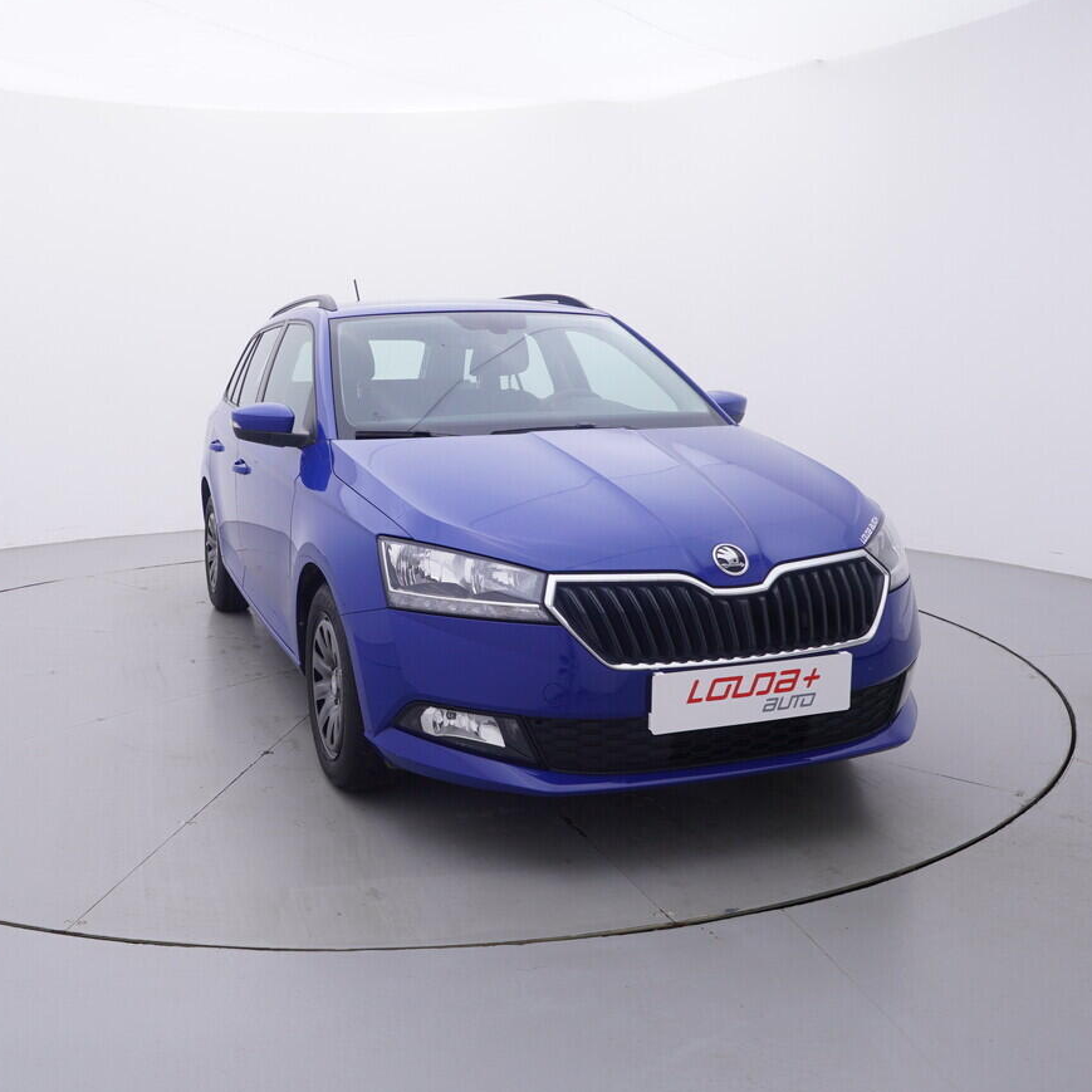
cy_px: 496
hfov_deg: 50.8
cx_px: 386
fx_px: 1132
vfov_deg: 51.4
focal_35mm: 32
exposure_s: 1/80
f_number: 5
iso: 200
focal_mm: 15
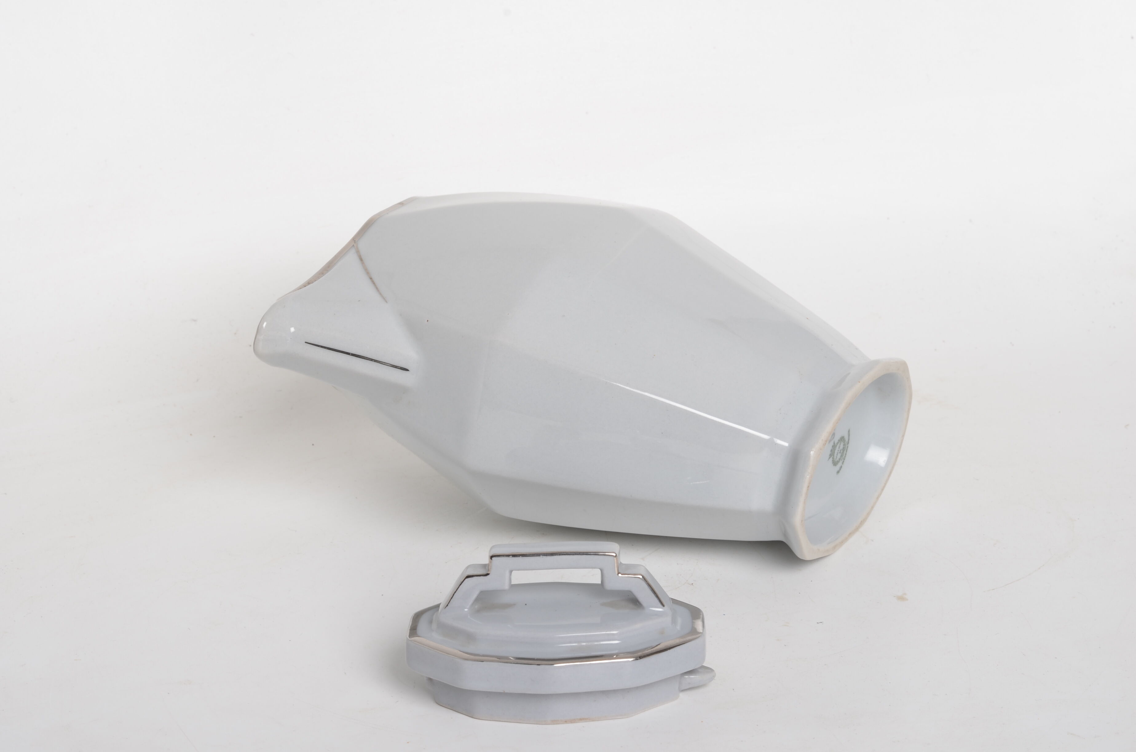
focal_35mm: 75
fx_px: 2362
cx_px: 568
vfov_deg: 18.1
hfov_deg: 27.0
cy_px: 376
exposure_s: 1/125
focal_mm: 50
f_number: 14
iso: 100
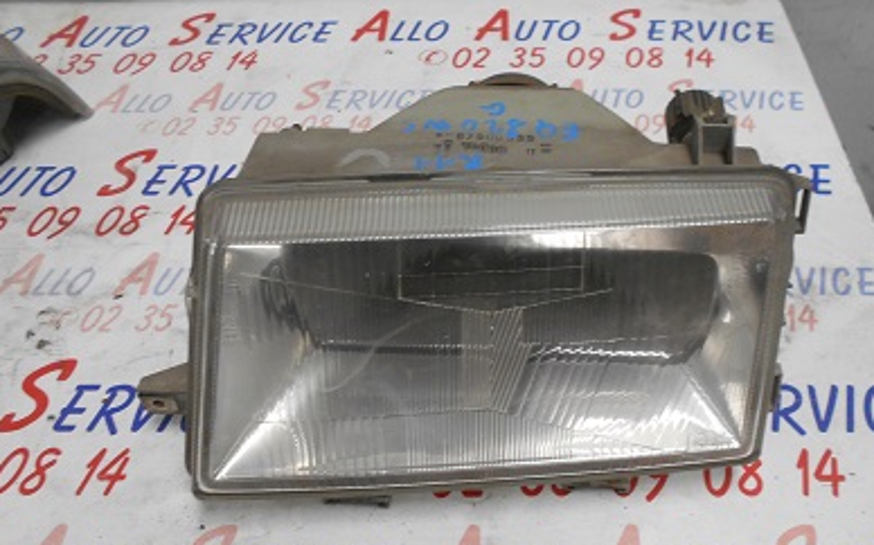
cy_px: 304
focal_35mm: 33
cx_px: 487
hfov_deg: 58.0
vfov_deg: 38.2
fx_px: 786
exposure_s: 1/30
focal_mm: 4.6
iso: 280
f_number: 3.2
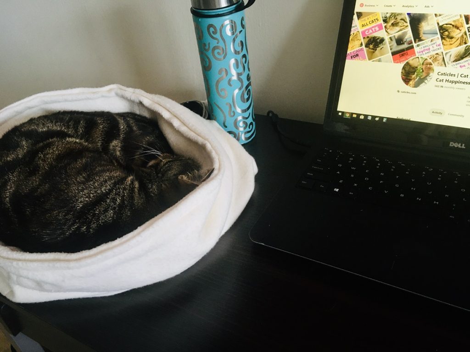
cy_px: 176
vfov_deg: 48.2
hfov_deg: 61.7
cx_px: 235
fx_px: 394
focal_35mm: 29
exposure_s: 1/30
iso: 80
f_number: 2.2
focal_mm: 4.15
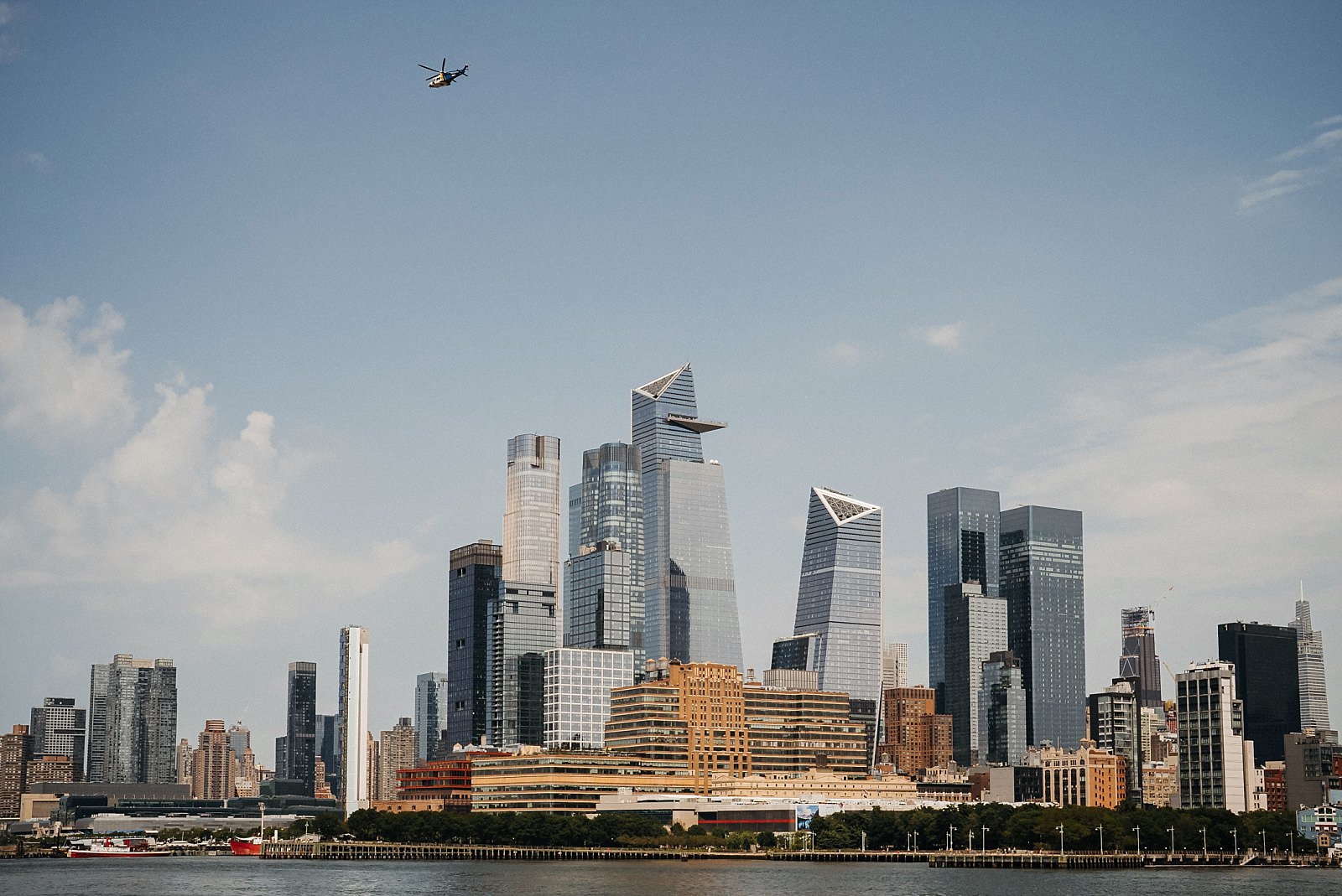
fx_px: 1865
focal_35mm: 50
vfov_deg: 27.0
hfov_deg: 39.6
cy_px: 448
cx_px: 671
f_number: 13
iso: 500
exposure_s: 1/1000
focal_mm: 50
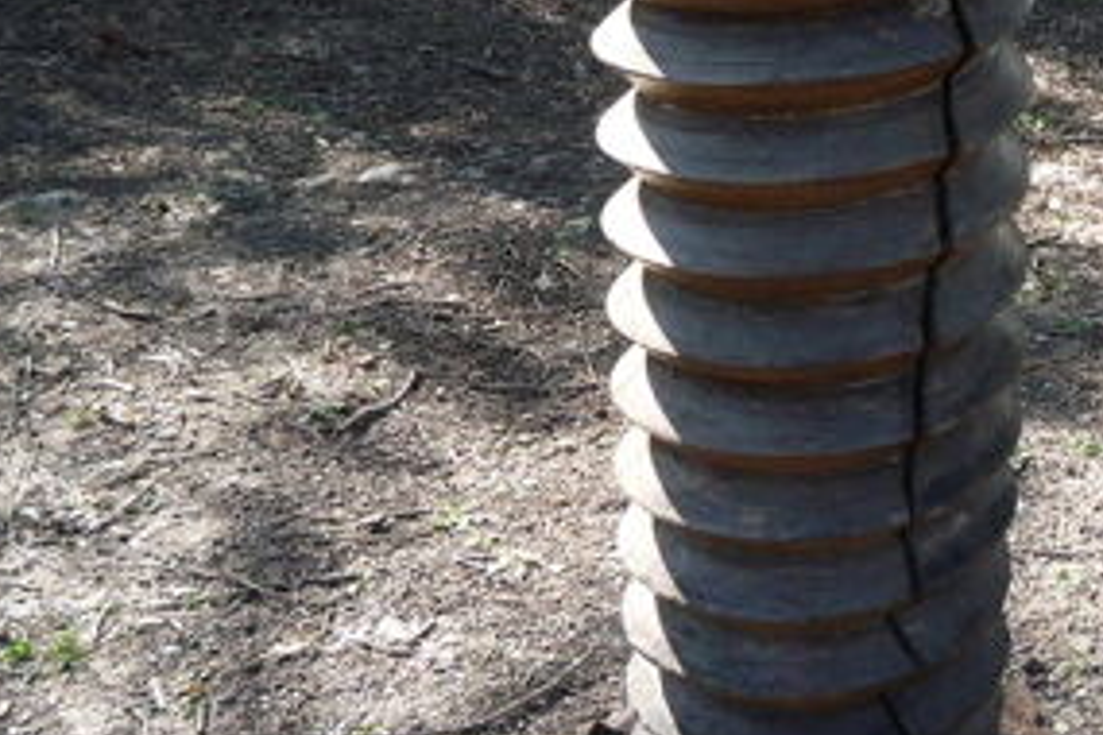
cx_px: 805
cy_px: 290
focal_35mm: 70
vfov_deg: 19.4
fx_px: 2145
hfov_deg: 28.5
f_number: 4
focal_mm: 5.2
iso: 100
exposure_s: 1/160
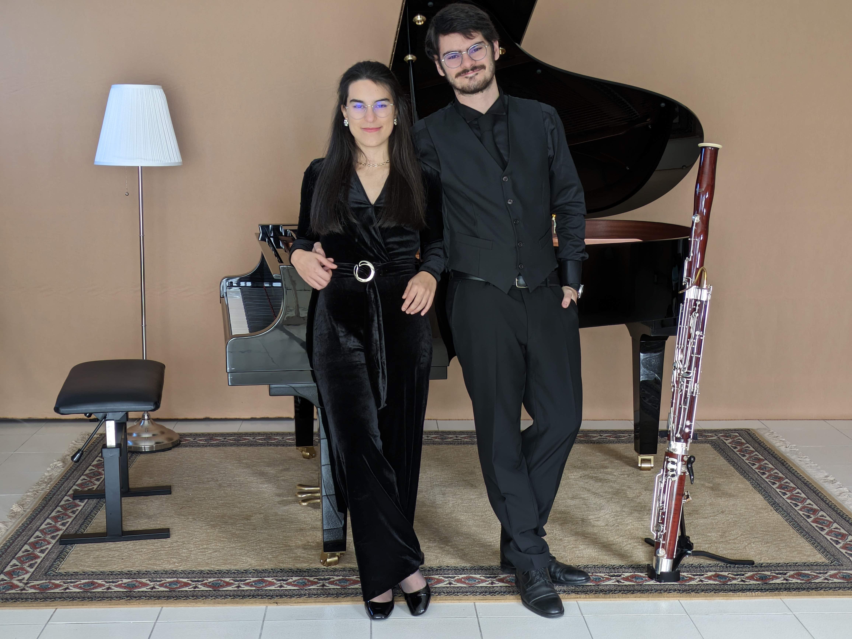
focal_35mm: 51
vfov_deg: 28.6
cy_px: 320
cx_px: 426
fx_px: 1256
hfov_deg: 37.5
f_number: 1.89
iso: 42
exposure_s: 1/33.3
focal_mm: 5.43
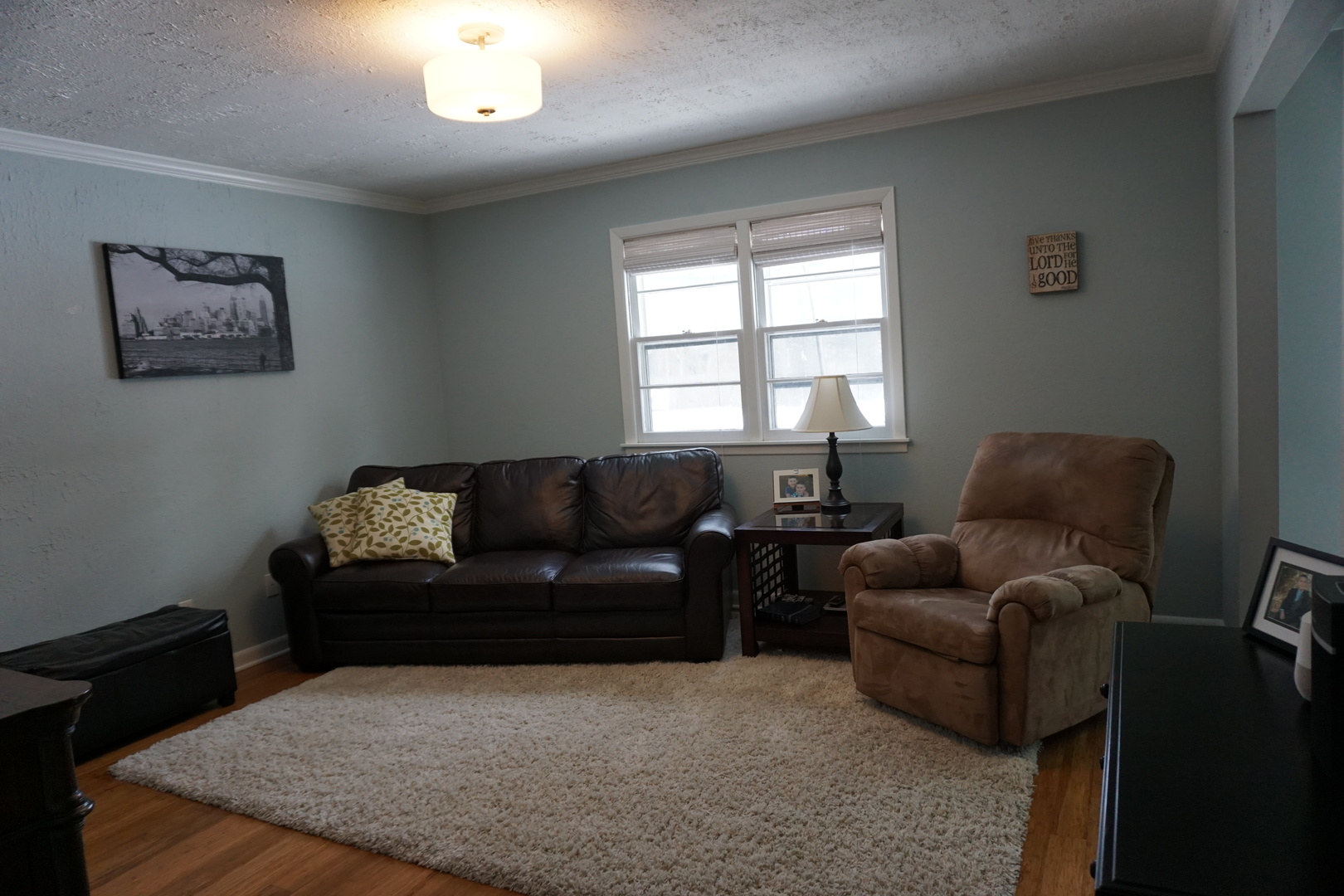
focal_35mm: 24
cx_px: 672
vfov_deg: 53.1
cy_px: 448
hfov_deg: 73.7
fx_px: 896
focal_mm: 16
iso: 800
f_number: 4
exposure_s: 1/160
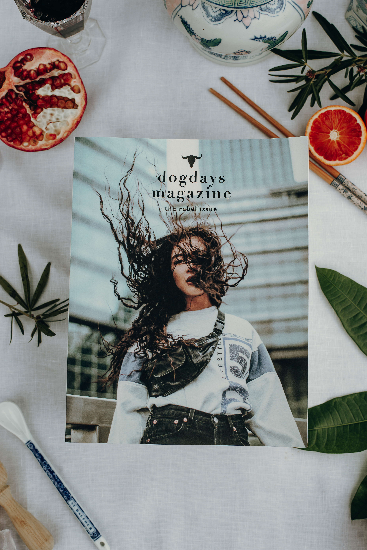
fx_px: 764
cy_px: 275
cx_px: 184
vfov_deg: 39.6
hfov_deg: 27.0
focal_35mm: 50
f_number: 6.3
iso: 100
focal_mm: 50
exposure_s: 1/160
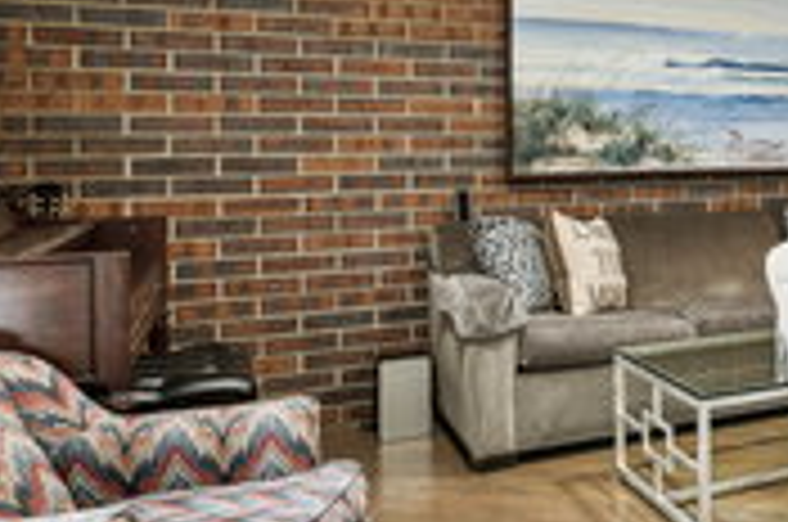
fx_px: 961
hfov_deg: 34.8
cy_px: 140
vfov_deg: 30.0
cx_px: 959
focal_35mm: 44
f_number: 8
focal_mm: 16
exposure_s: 1
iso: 100
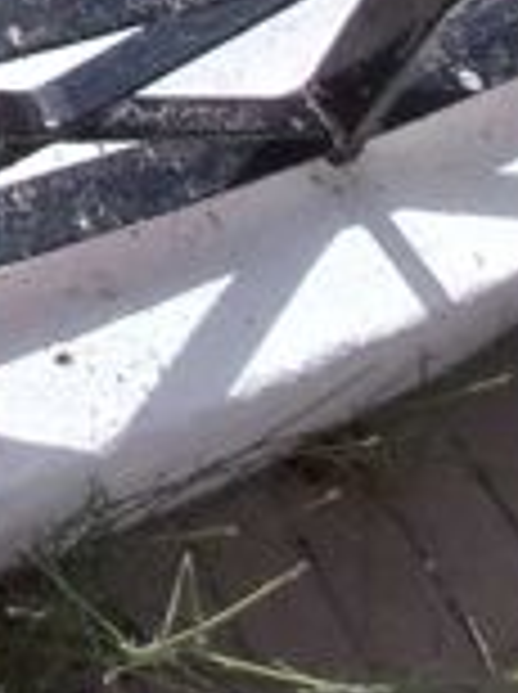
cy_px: -459
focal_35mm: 45
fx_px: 900
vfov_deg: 25.0
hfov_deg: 23.4
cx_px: -318
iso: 50
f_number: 2.2
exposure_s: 1/1908
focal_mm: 1.13
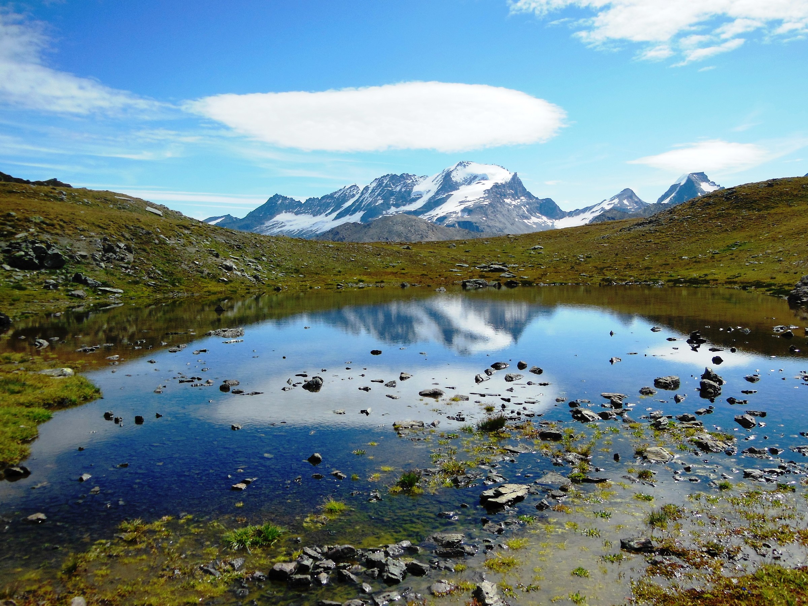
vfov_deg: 41.8
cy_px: 303
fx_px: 794
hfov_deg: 54.0
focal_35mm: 34
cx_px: 404
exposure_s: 1/1250
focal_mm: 6
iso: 125
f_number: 3.9
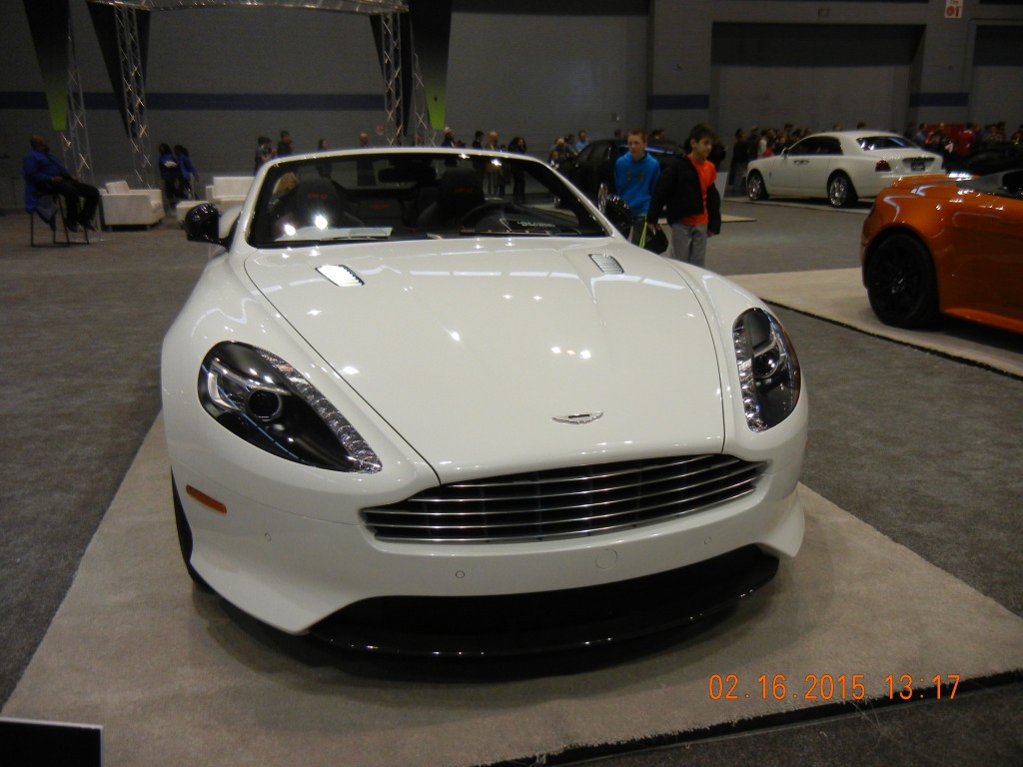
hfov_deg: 60.0
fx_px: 887
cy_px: 384
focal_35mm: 30
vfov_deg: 46.8
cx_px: 512
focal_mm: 5.4
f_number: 3.5
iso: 417
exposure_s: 1/250
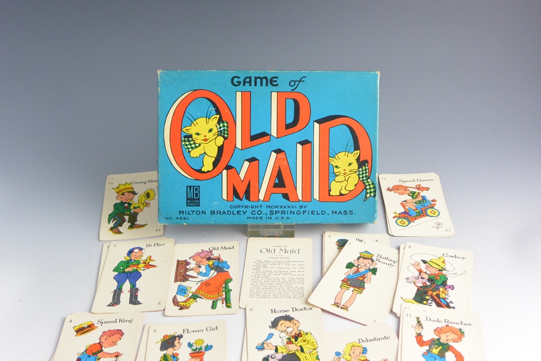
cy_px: 180
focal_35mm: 44
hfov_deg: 44.5
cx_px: 270
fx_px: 661
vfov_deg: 30.5
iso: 800
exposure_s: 1/40
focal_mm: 16.3
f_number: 4.2
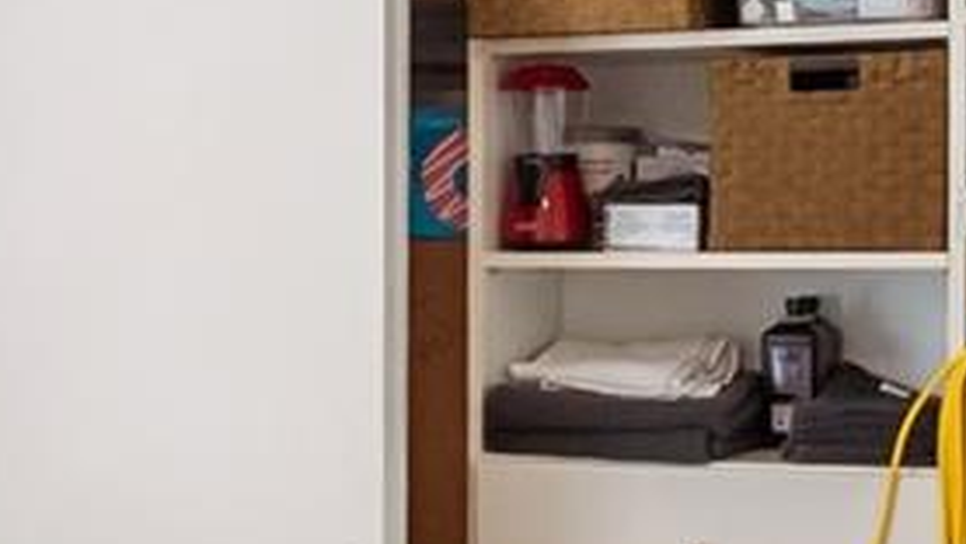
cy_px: 223
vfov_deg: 12.5
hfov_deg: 21.7
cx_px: 174
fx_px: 2485
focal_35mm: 97
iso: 3200
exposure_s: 1/500
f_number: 2.8
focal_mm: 16
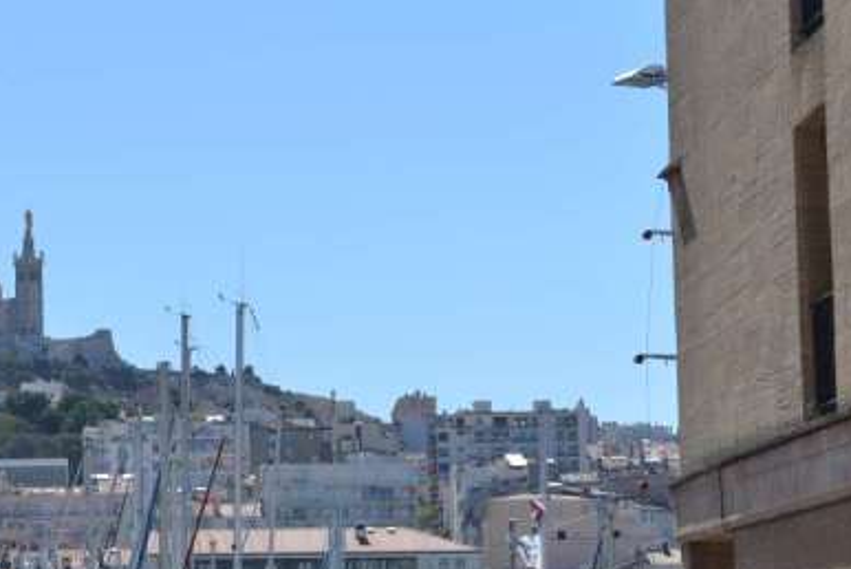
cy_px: 410
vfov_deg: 9.5
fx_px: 3430
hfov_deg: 13.9
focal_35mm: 145
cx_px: 15
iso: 100
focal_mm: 70
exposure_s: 1/125
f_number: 8
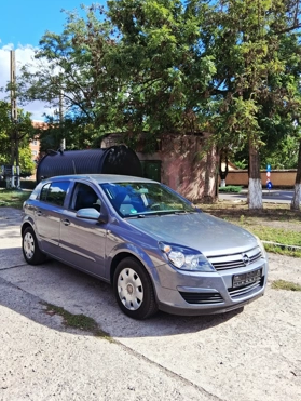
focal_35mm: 28
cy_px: 196
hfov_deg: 49.8
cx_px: 152
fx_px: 324
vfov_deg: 63.4
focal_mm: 3.98
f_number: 1.8
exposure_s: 1/373
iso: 25
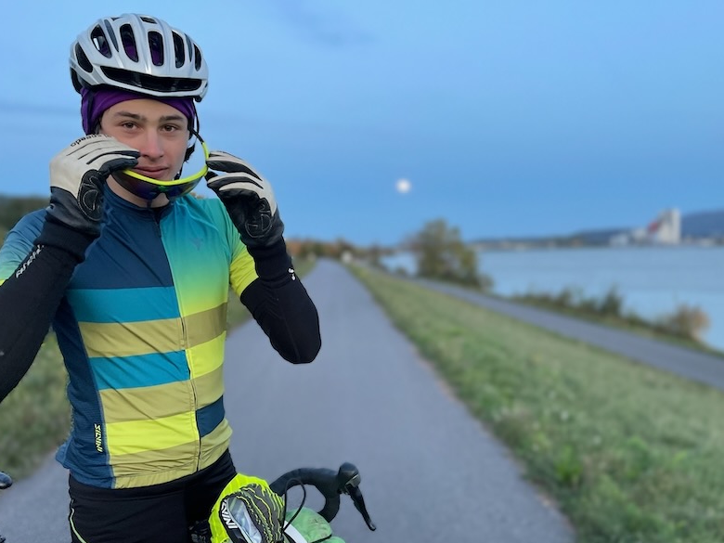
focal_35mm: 30
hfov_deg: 59.9
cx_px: 347
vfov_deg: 46.7
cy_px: 298
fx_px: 627
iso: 200
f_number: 1.6
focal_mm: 4.2
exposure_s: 1/60
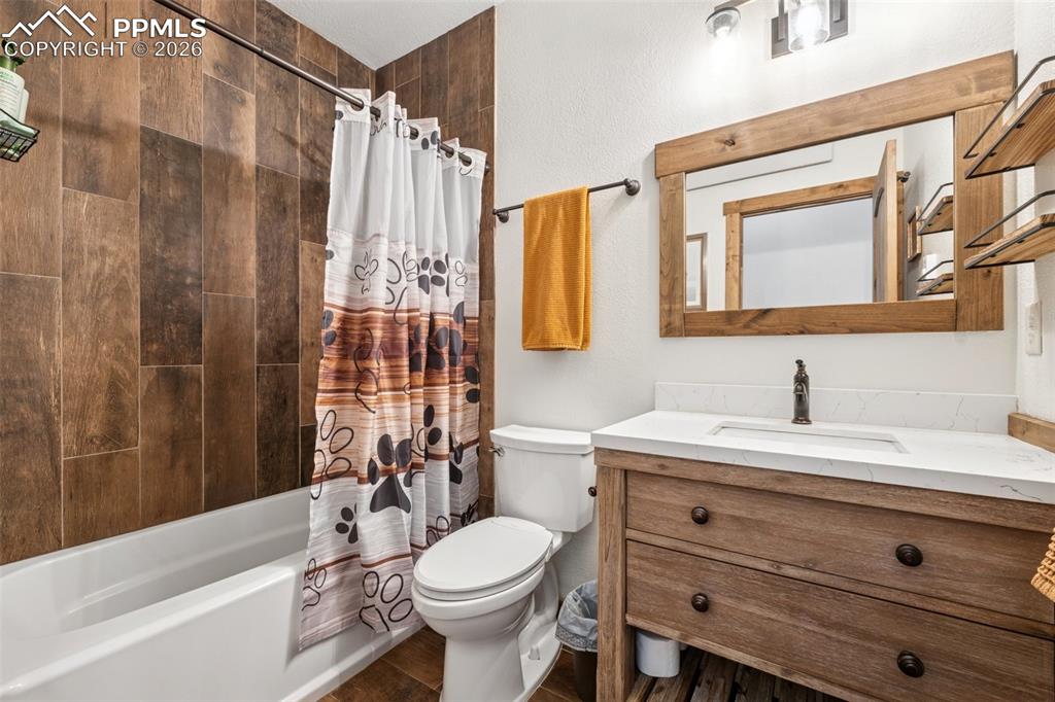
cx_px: 528
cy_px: 351
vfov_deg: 77.3
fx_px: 439
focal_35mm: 15
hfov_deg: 100.4
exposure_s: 2.5
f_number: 11
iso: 100
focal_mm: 15
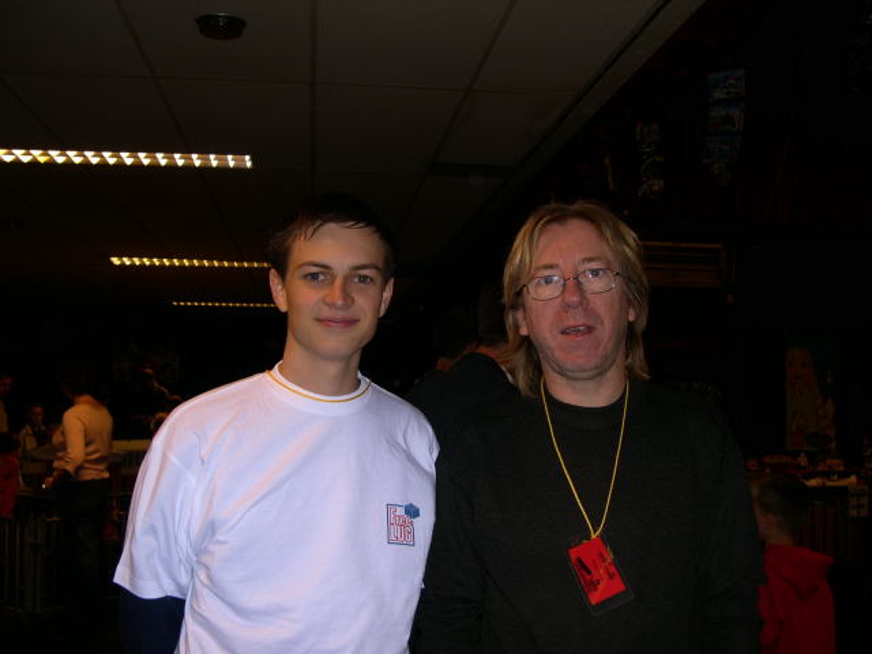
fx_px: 957
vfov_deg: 37.7
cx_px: 436
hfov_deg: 49.0
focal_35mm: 38
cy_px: 327
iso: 100
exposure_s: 1/60
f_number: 2.8
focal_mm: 8
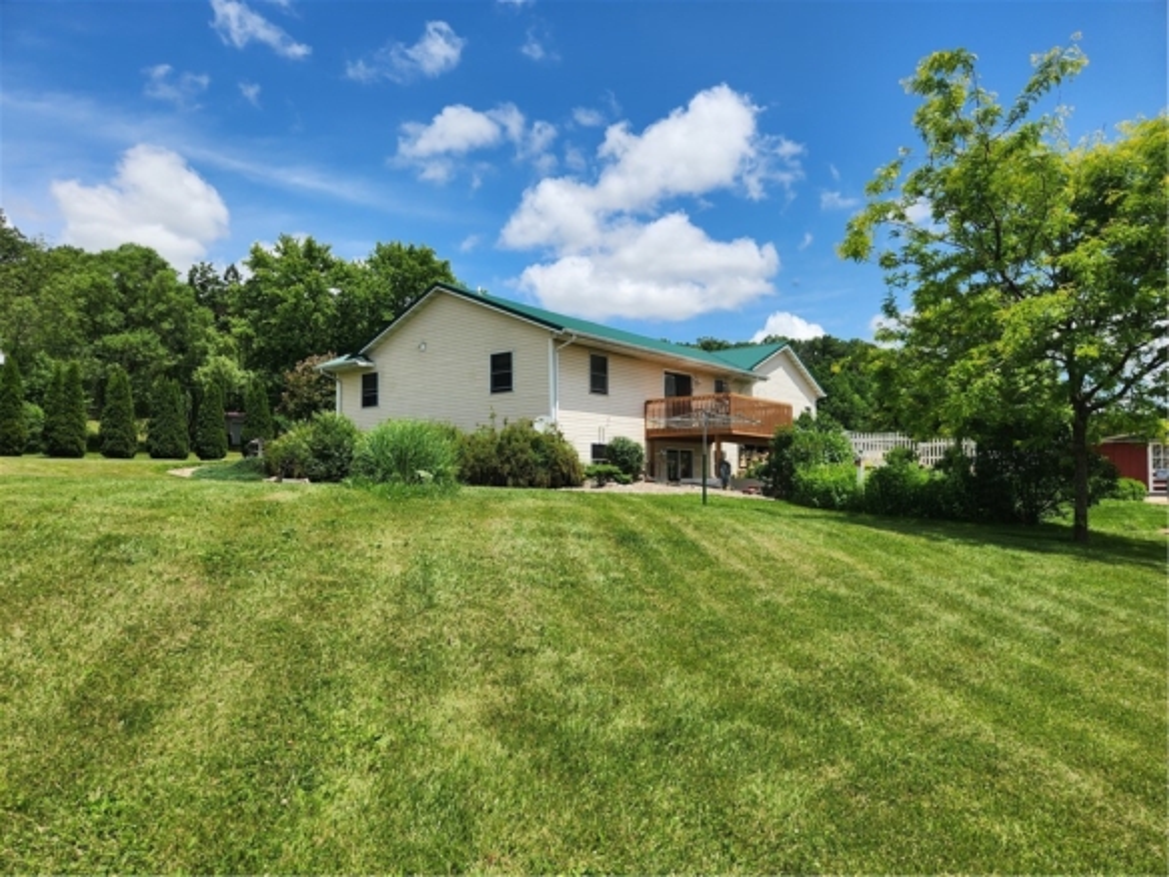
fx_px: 777
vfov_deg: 58.9
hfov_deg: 73.9
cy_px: 438
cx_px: 584
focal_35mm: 23
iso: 20
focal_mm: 5.4
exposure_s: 1/2134
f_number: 1.8
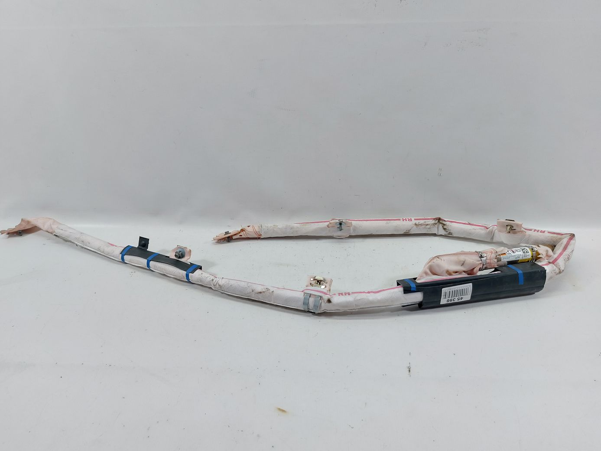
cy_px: 226
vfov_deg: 56.8
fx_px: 417
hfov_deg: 71.6
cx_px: 300
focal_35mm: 24
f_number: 1.8
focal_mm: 5.23
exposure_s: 1/50
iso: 80
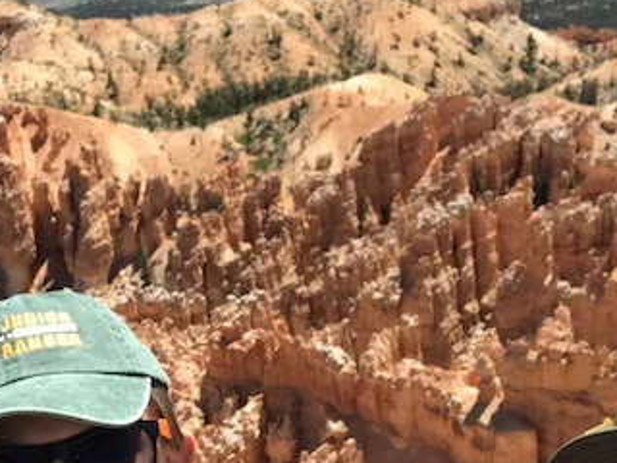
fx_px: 1283
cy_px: 479
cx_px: 218
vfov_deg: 19.7
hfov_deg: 26.9
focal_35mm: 72
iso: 25
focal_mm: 2.87
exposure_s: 1/597
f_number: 2.2
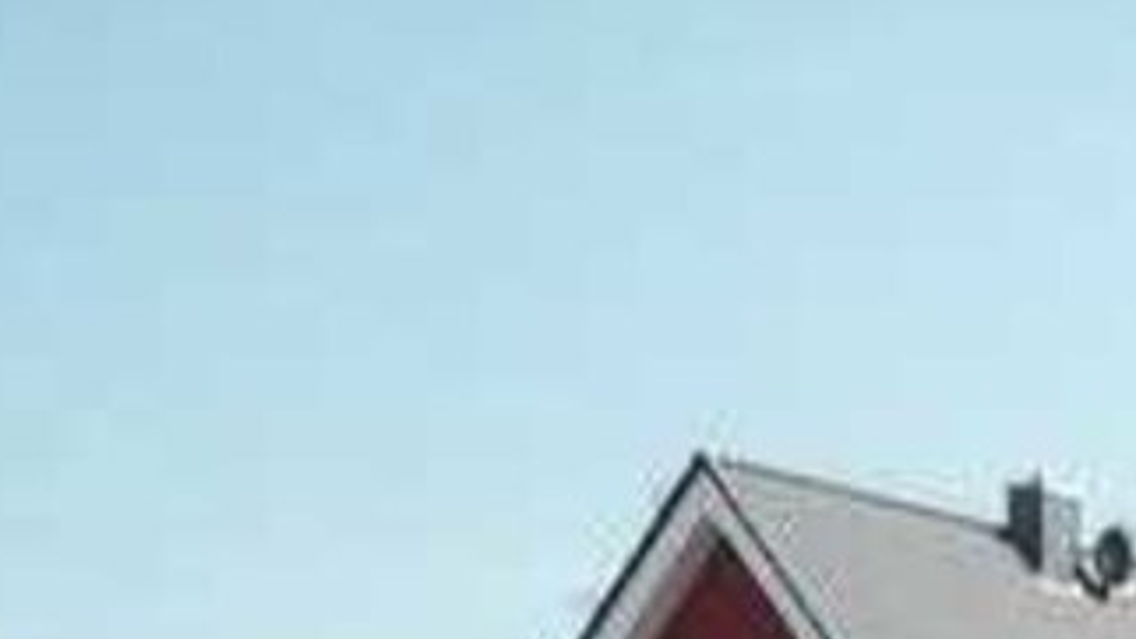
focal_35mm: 146
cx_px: 1697
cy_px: 1575
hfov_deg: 13.8
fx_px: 4397
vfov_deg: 7.7
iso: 64
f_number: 8
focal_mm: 6.5
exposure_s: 1/100
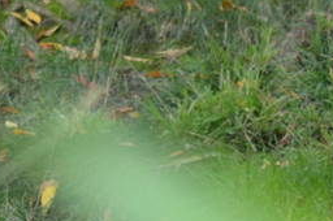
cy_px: -20
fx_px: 6060
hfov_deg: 3.1
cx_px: -48
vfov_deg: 2.1
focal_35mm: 656
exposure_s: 1/250
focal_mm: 70
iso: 720
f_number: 4
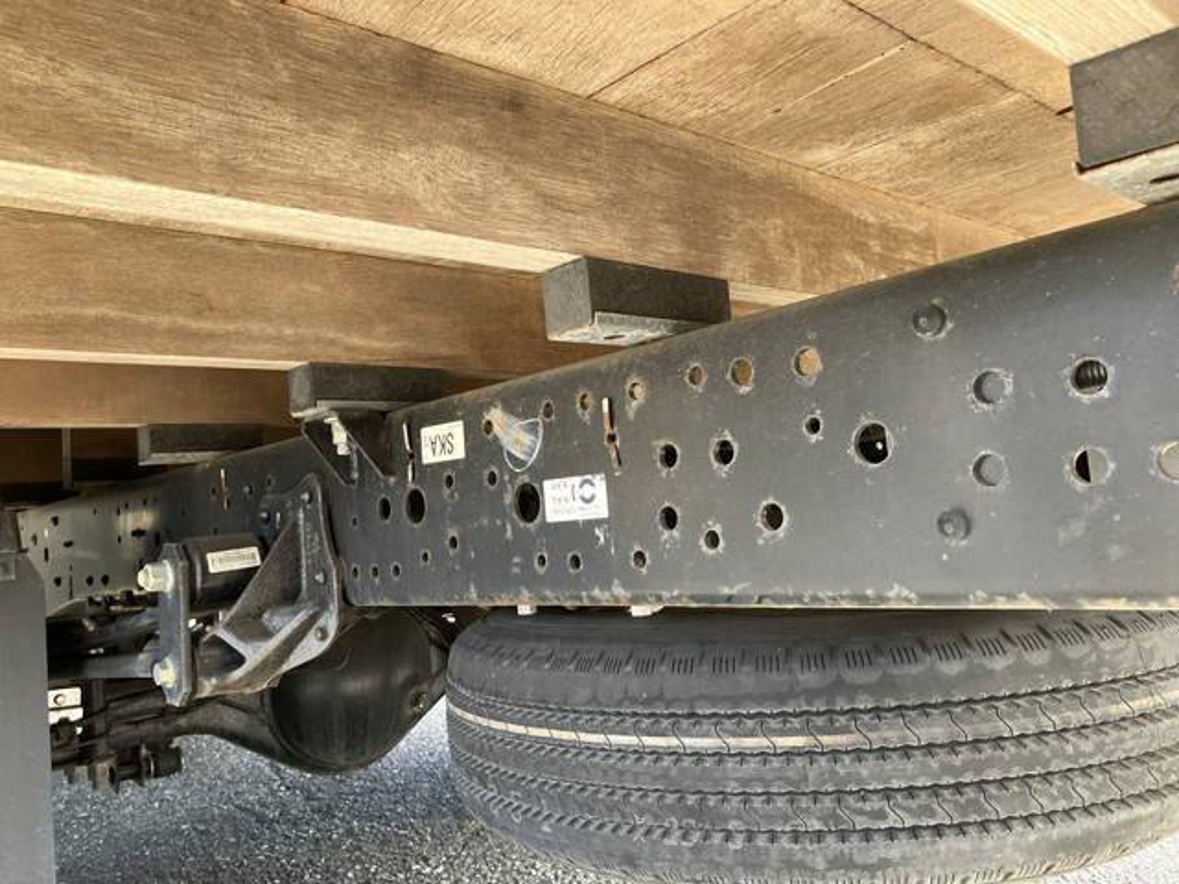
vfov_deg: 49.7
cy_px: 442
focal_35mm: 28
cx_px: 590
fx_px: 954
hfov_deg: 63.4
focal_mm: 3.99
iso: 80
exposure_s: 1/121
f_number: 1.8
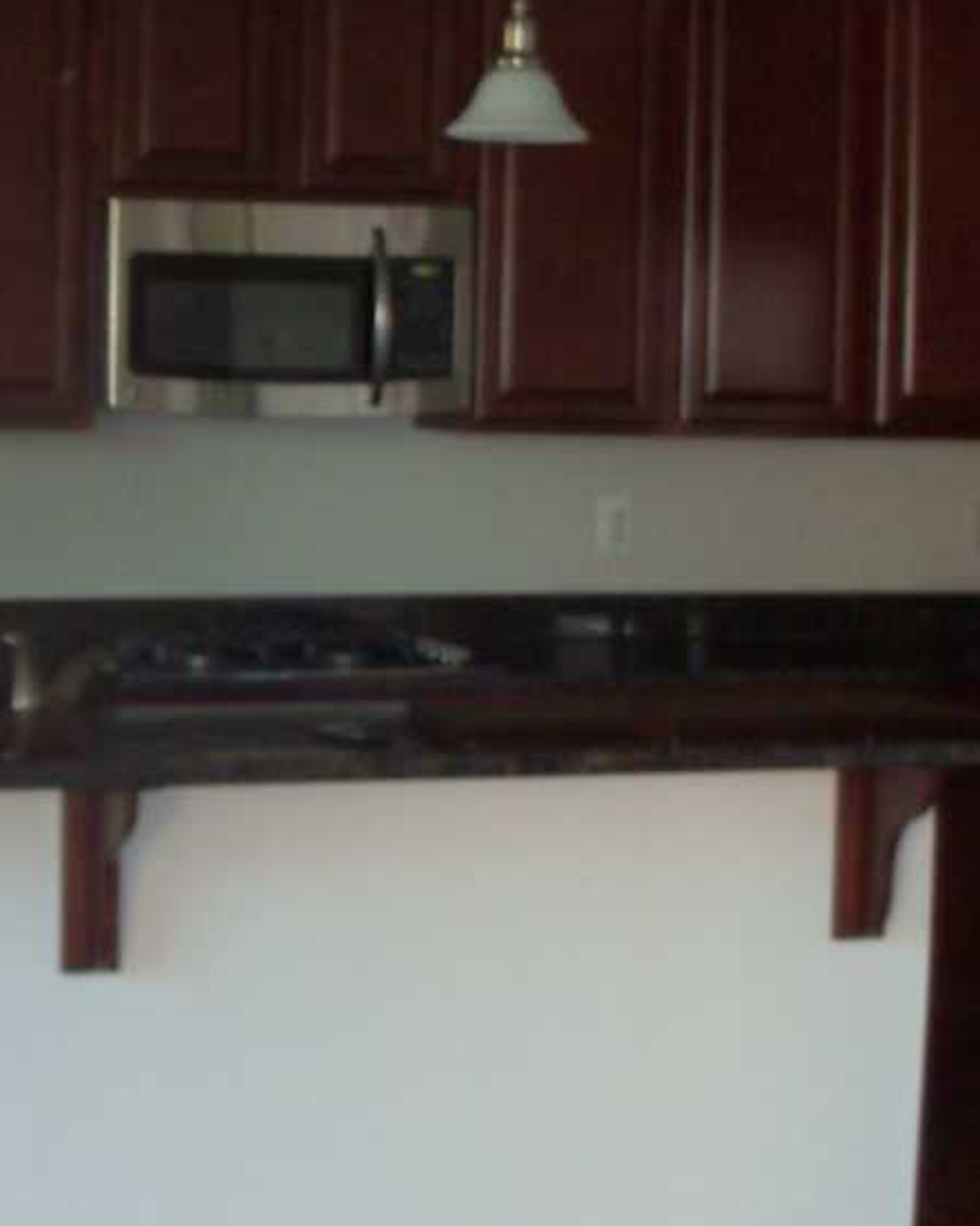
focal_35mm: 82
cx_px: 127
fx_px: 2973
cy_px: 550
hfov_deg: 18.5
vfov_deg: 23.3
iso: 125
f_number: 3
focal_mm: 6.3
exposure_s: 1/30
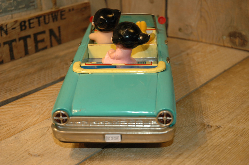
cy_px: 82
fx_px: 456
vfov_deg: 20.6
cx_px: 124
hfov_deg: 30.5
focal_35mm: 66
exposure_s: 1/100
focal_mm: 44
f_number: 4.5
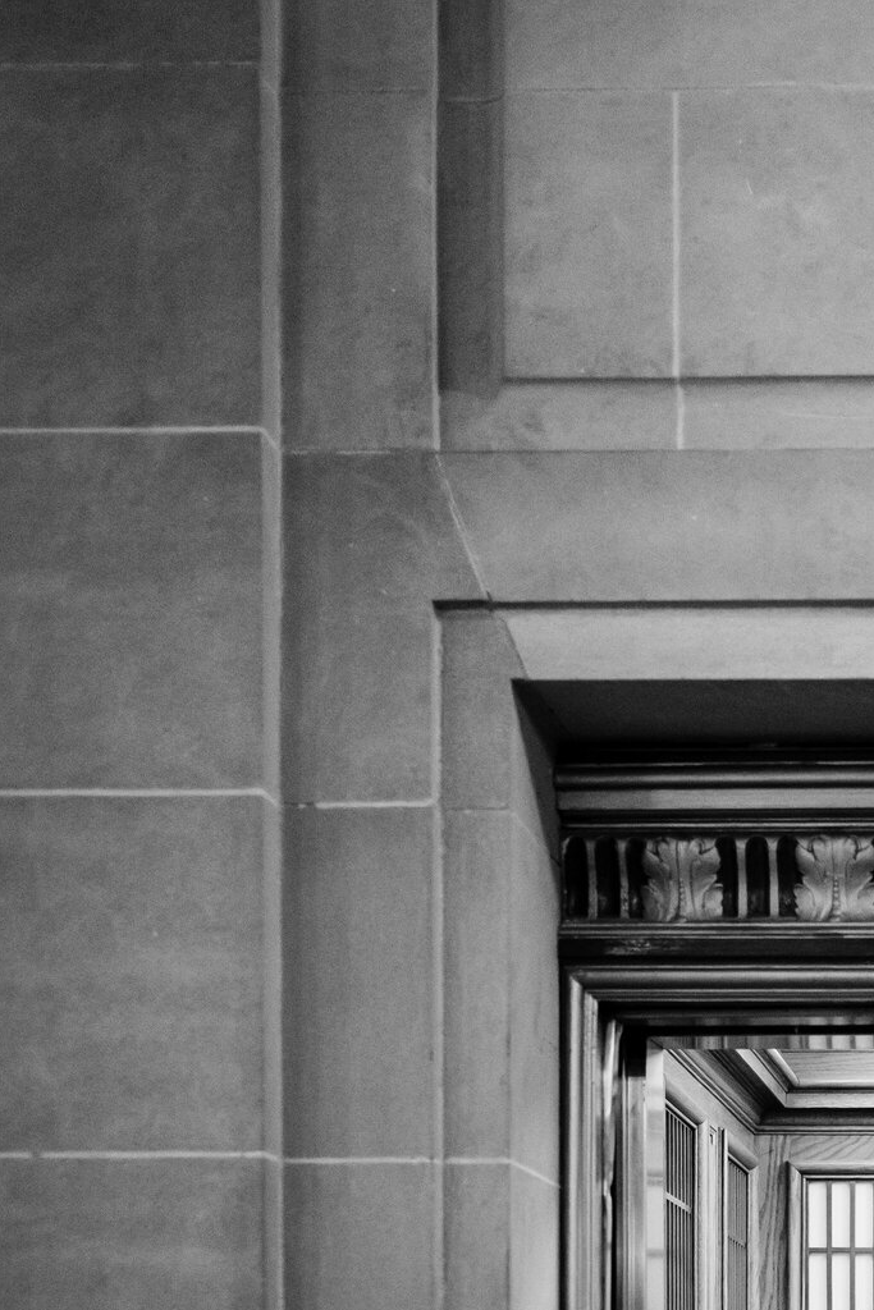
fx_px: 2985
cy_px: 1524
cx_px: 999
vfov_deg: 23.0
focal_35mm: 82
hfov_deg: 16.1
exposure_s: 1/200
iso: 3200
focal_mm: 35
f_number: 2
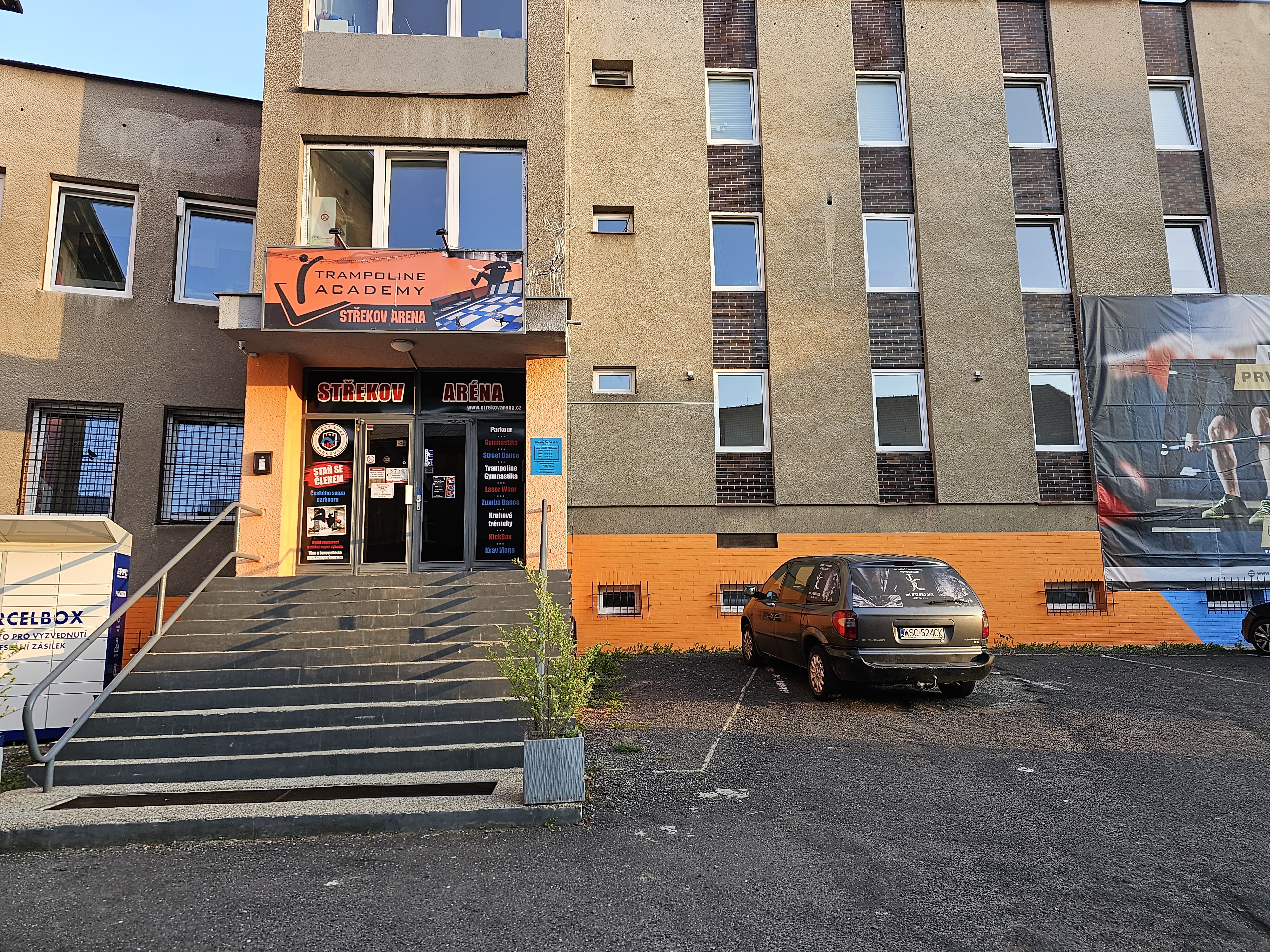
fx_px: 844
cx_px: 635
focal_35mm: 23
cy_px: 476
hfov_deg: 73.9
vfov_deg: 58.9
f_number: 1.7
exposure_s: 1/359
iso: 64
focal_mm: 6.3
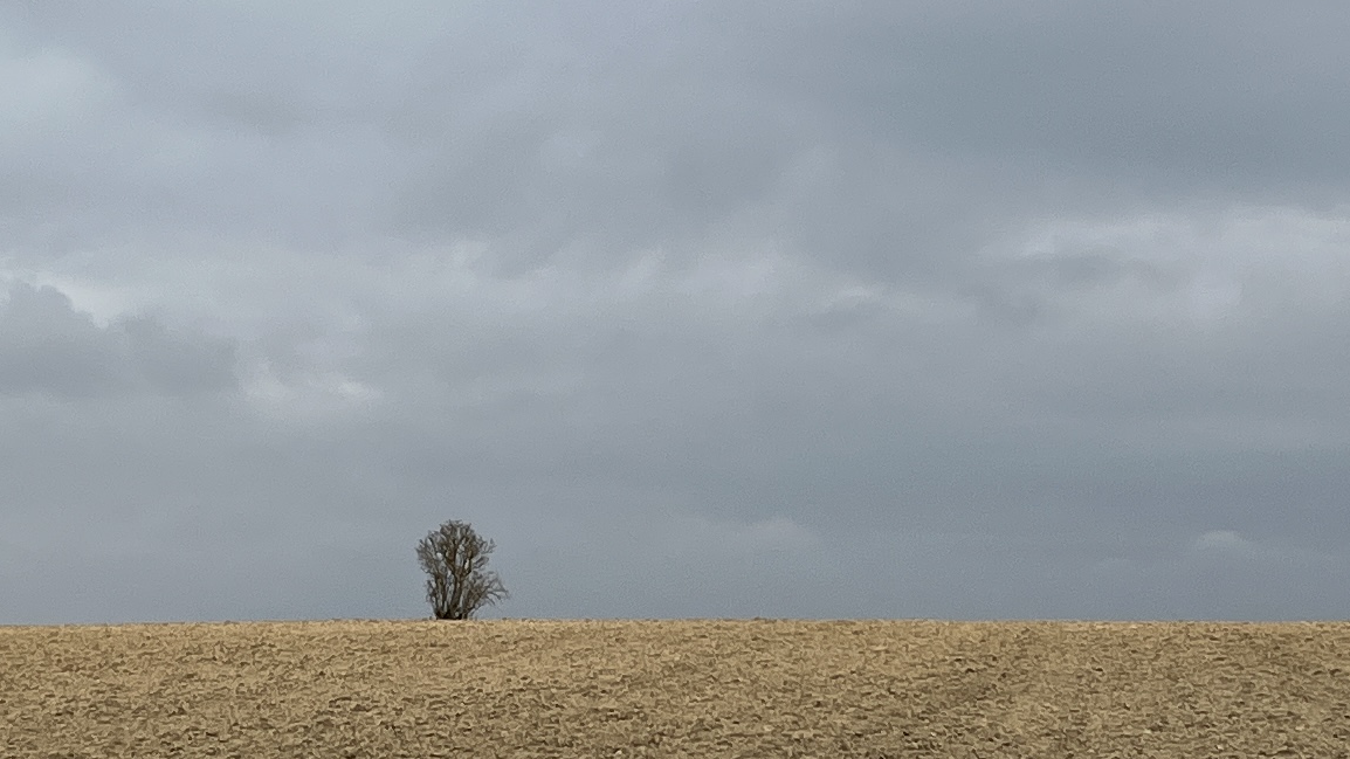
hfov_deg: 21.4
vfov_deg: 12.2
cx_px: 347
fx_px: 3544
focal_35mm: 99
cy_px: 326
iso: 50
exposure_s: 1/6993
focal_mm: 5.7
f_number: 1.5
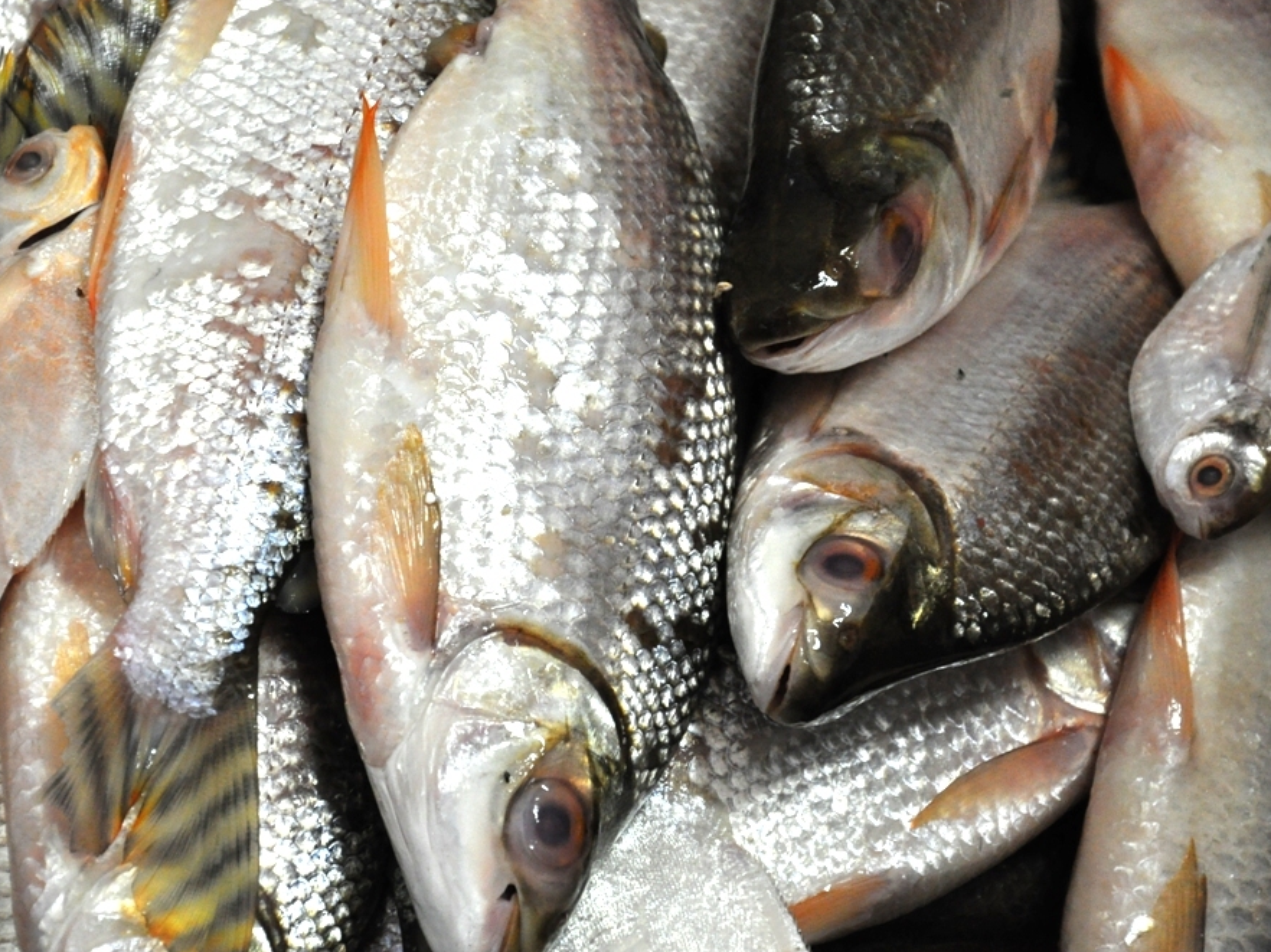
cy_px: 457
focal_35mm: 155
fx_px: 5690
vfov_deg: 9.6
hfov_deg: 12.7
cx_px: 538
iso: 1600
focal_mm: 90
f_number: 5.6
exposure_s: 1/50
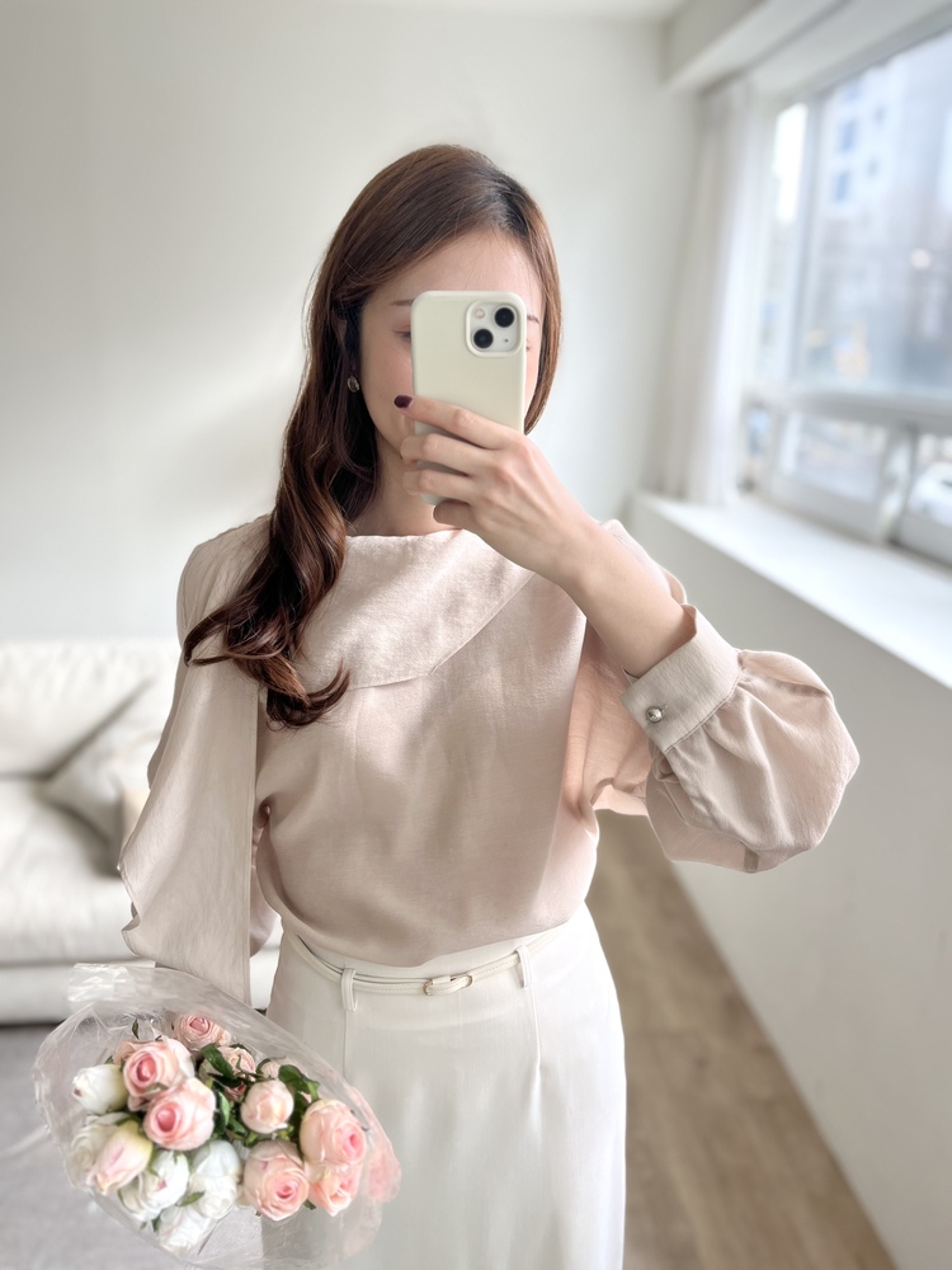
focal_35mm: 26
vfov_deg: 67.3
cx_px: 476
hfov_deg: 53.1
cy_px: 635
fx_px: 953
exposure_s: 1/122
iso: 40
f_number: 1.6
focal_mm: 5.1
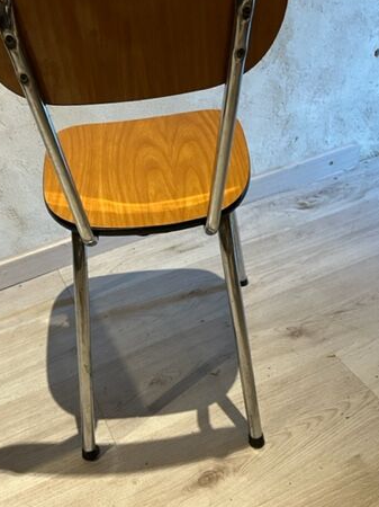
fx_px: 541
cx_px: 144
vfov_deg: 50.0
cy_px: 220
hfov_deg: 38.4
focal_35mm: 37
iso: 250
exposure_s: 1/60
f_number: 1.6
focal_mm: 5.1
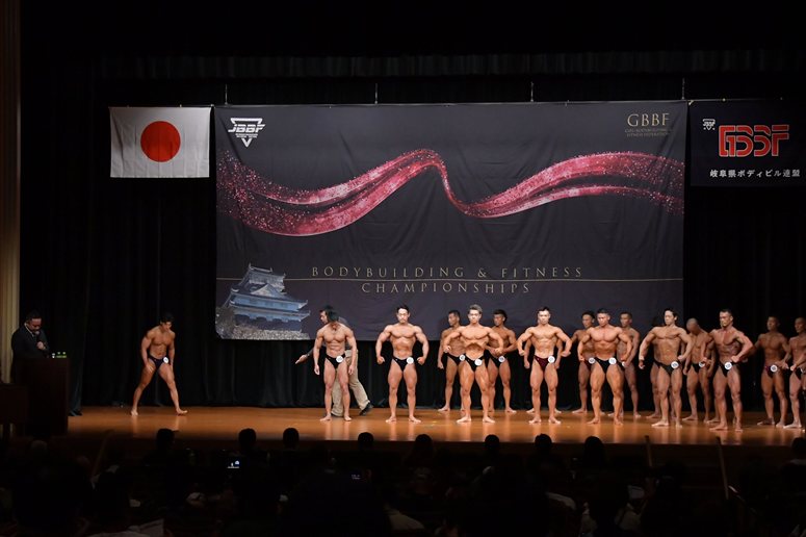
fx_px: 1611
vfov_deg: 18.9
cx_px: 403
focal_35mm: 72
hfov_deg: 28.1
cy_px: 268
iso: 5000
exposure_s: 1/400
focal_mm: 48
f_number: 5.6
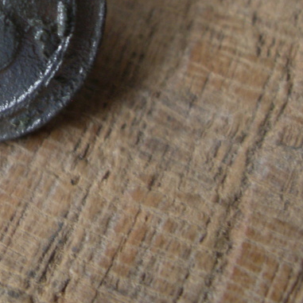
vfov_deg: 19.2
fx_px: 871
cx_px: -13
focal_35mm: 88
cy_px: 8
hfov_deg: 19.1
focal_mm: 7.8
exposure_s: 1/25
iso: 200
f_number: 2.8
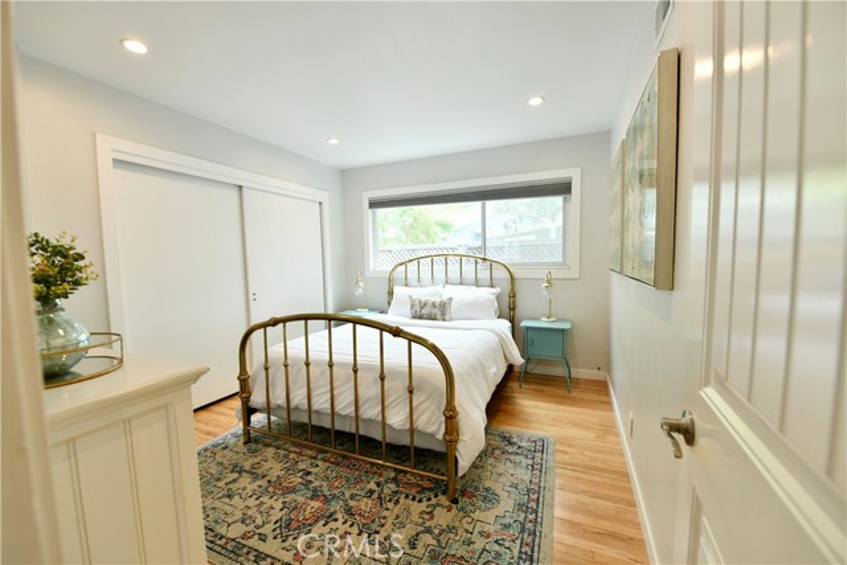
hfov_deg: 104.2
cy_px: 282
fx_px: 329
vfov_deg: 81.2
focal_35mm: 14
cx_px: 424
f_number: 5
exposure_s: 1/15
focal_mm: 14
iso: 100
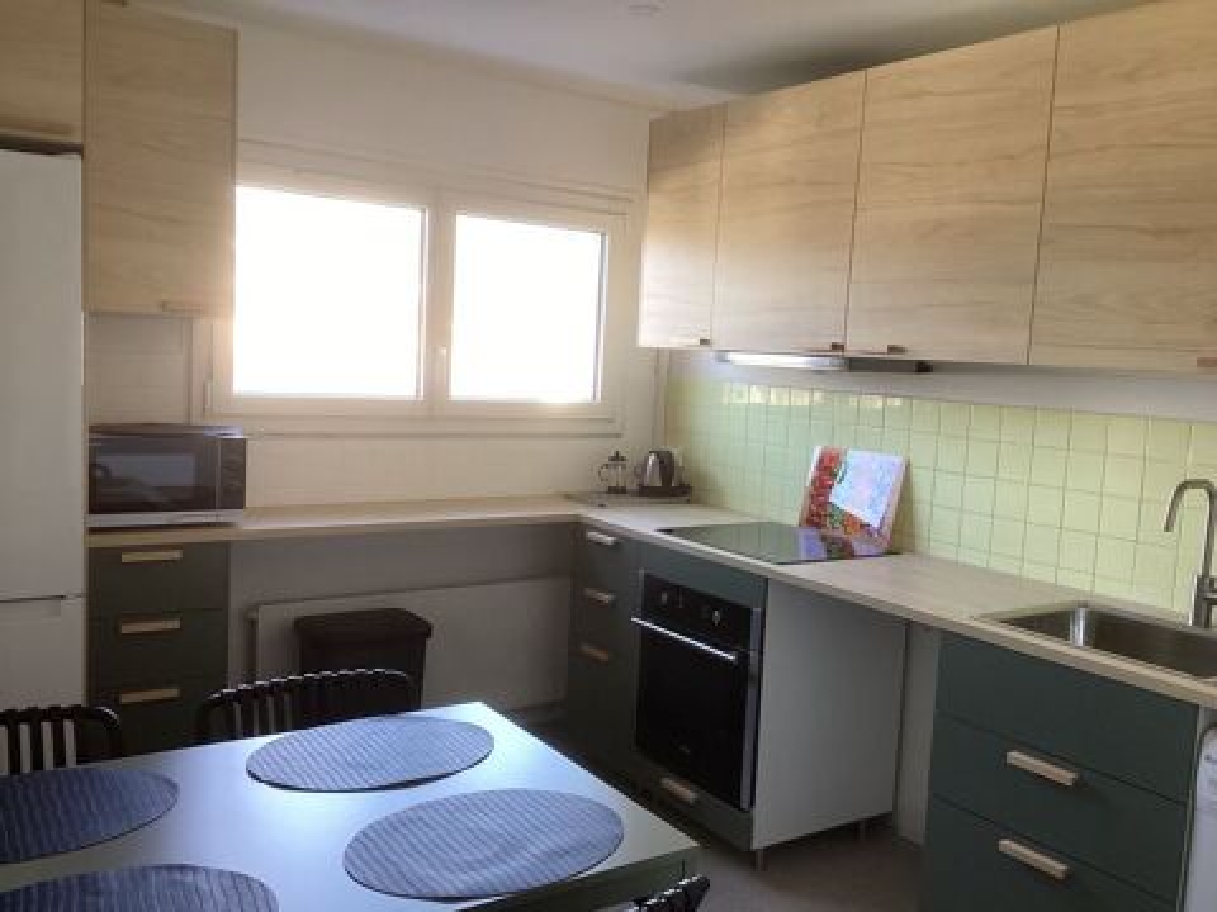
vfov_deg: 45.4
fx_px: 1090
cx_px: 608
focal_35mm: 31
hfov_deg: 58.4
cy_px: 456
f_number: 2.4
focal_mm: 3.3
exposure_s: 1/120
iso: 100
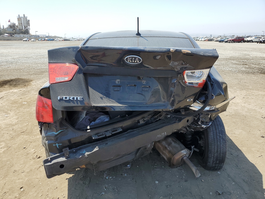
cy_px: 100
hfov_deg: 67.3
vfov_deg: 53.1
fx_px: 199
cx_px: 132
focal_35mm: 26
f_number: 1.5
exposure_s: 1/1667
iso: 50
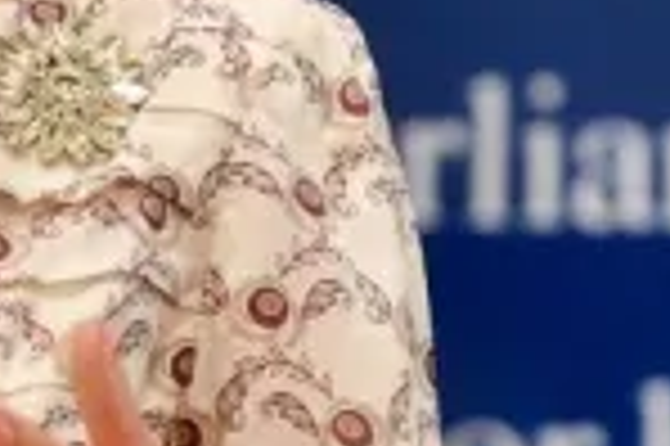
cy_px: -140
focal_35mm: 890
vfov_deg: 1.5
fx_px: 16546
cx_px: 85
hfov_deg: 2.3
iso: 1600
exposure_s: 1/160
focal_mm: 175
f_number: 4
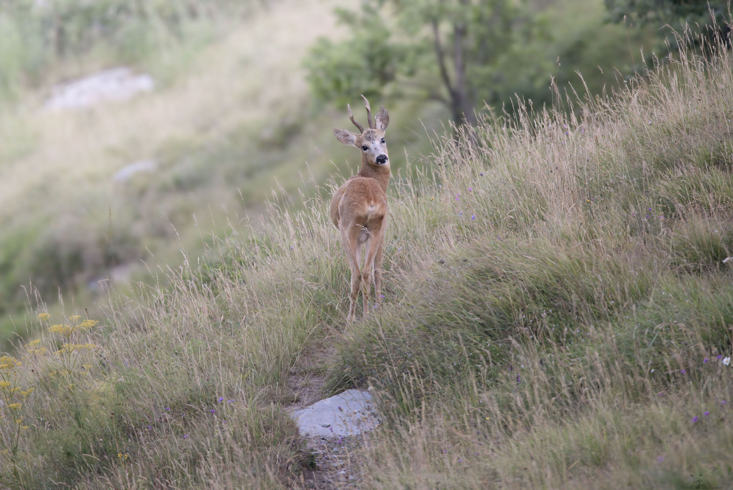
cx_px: 366
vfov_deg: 2.3
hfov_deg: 3.4
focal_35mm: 600
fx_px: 12220
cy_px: 245
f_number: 7.1
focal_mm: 600
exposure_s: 1/250
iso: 4000
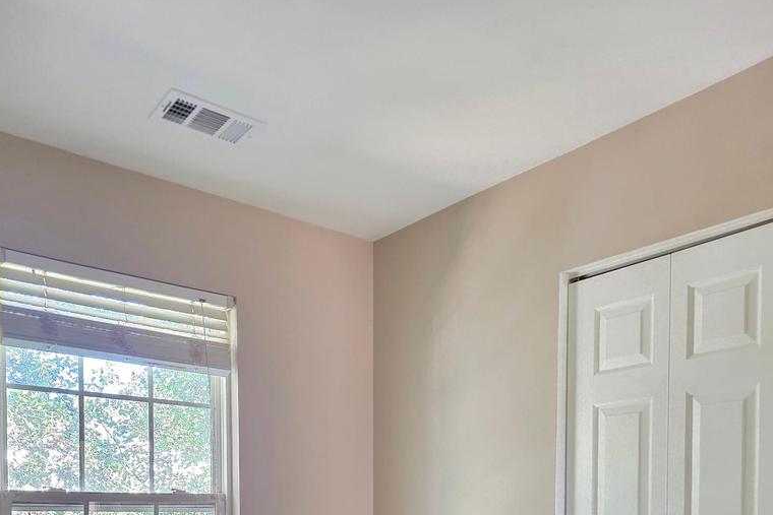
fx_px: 730
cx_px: 388
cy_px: 527
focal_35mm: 34
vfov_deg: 34.9
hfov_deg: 55.8
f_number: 1.7
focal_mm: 6.25
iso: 1250
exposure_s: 1/120
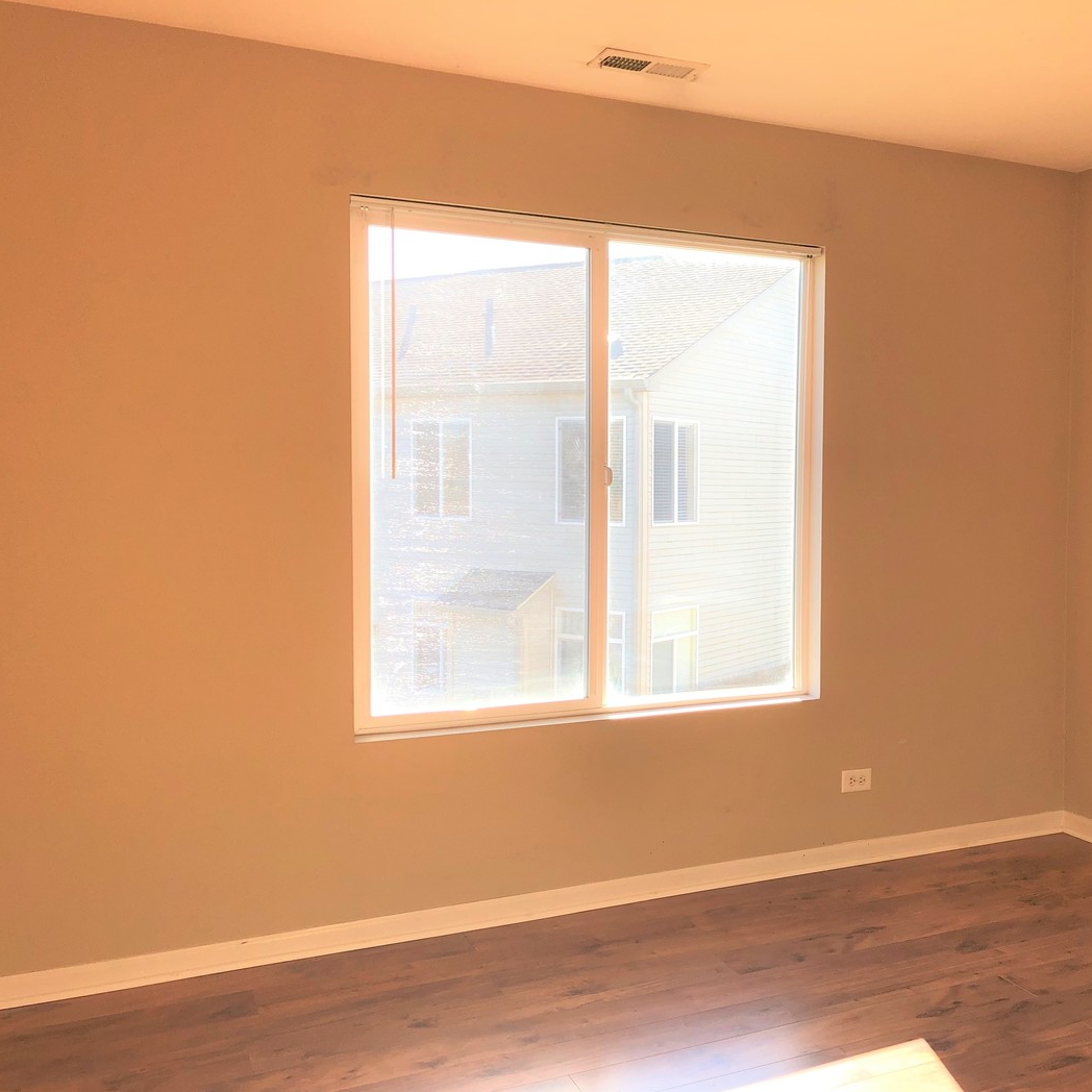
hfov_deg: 47.5
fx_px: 1213
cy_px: 556
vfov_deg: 48.4
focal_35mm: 34
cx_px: 747
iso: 20
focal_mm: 4
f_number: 1.8
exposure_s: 1/305
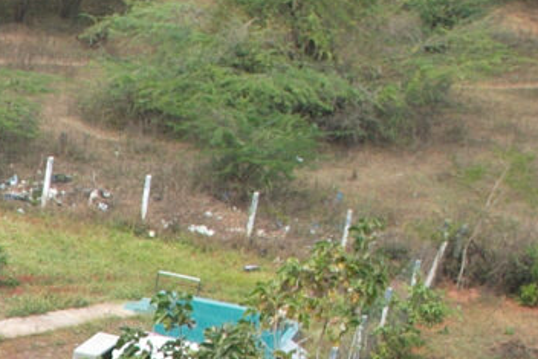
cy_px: 1076
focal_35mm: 160
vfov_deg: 7.5
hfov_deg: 11.1
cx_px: -692
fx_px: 2392
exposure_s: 1/1250
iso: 100
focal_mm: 8.38
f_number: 2.8
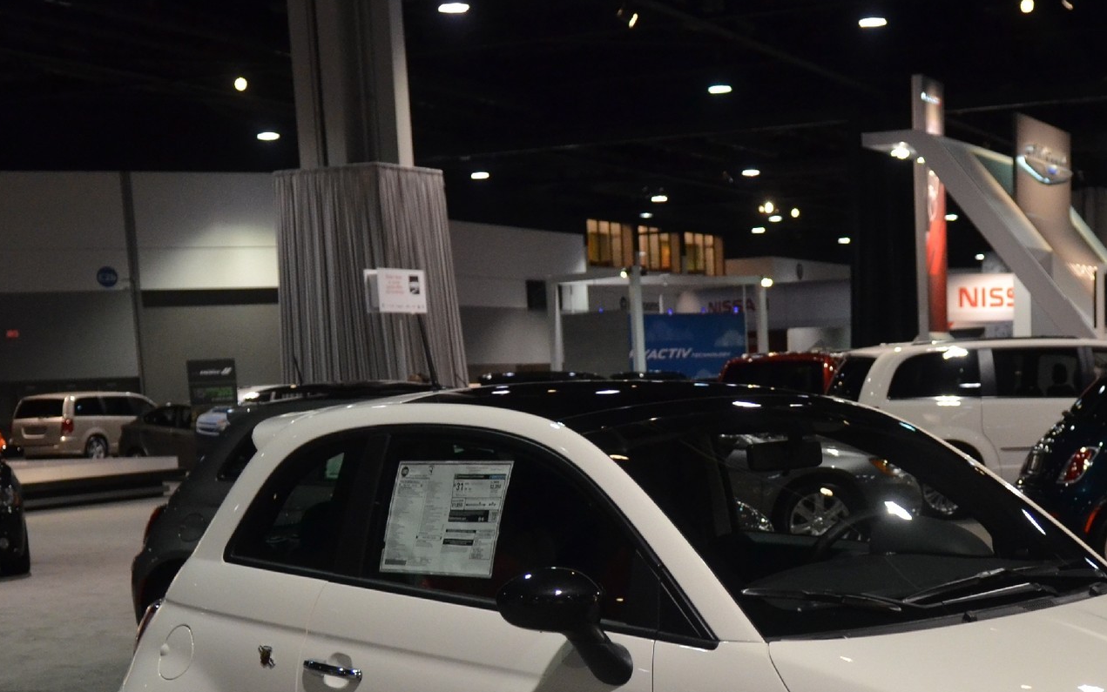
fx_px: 1811
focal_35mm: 60
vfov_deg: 20.9
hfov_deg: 33.6
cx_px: 776
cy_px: 688
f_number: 2.8
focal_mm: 20
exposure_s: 1/100
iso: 1600
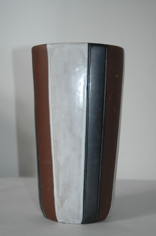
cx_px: 78
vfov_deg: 30.5
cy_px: 118
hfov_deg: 20.6
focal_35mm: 66
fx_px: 430
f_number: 4
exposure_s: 1/60
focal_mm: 44
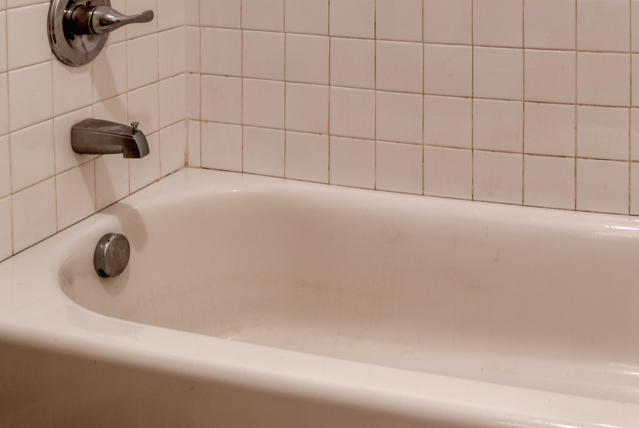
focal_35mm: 49
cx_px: 486
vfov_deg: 24.4
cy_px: -114
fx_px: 871
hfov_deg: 39.1
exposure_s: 1
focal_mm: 16
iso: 100
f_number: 10
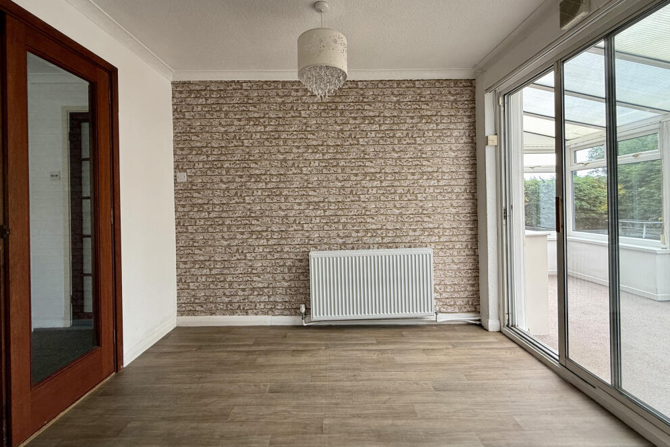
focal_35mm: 15
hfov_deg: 100.4
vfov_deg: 77.1
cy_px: 202
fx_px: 279
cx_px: 335
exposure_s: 1/99
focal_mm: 2.22
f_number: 2.2
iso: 80
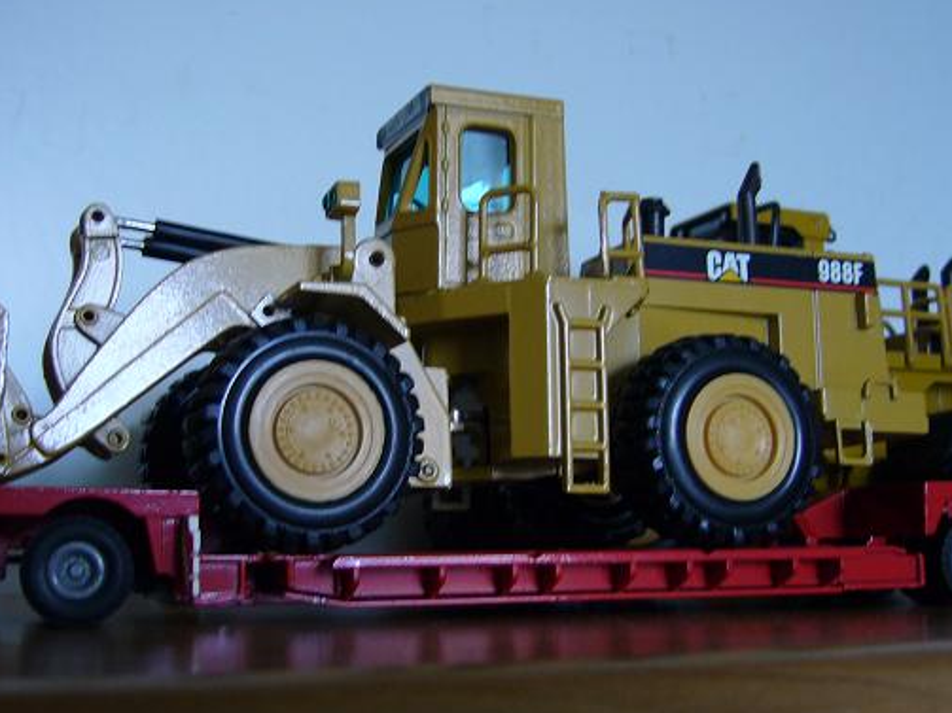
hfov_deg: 38.7
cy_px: 357
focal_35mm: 49
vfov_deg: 29.7
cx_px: 377
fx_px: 1347
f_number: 2.8
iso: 100
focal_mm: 5.8
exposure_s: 1/20
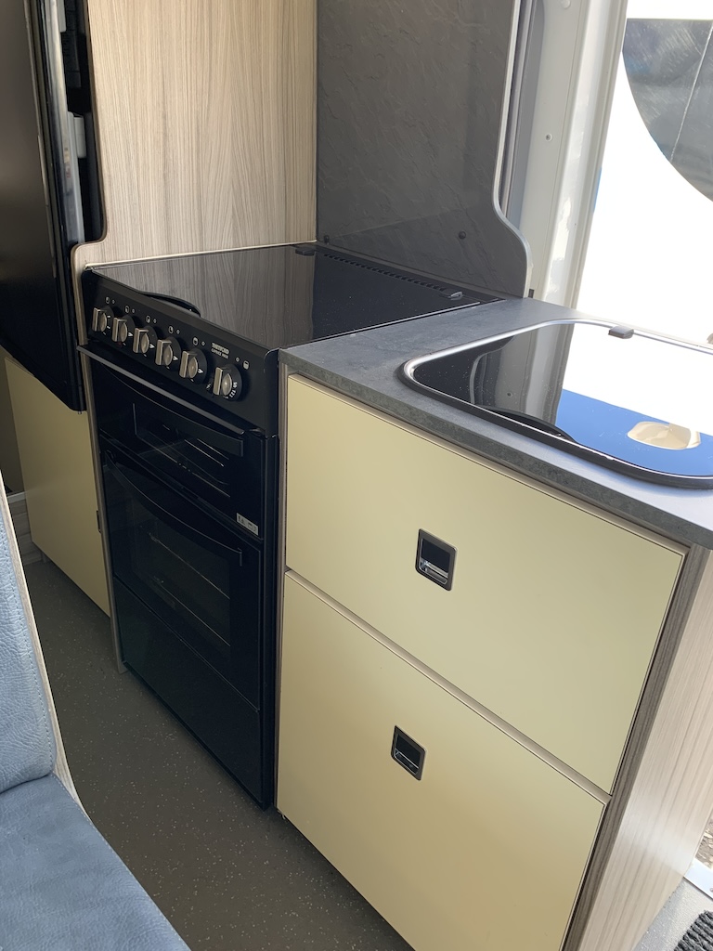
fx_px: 714
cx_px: 356
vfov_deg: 67.3
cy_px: 476
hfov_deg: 53.1
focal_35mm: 26
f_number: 1.8
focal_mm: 4.25
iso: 40
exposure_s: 1/121
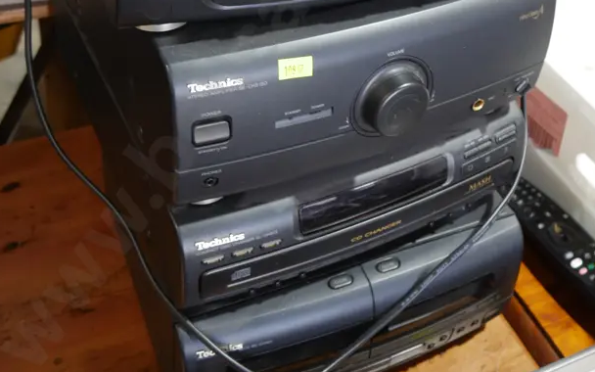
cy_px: -37
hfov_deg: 40.3
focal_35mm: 50
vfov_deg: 24.1
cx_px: 316
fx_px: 811
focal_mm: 14
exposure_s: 1/60
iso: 400
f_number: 3.5
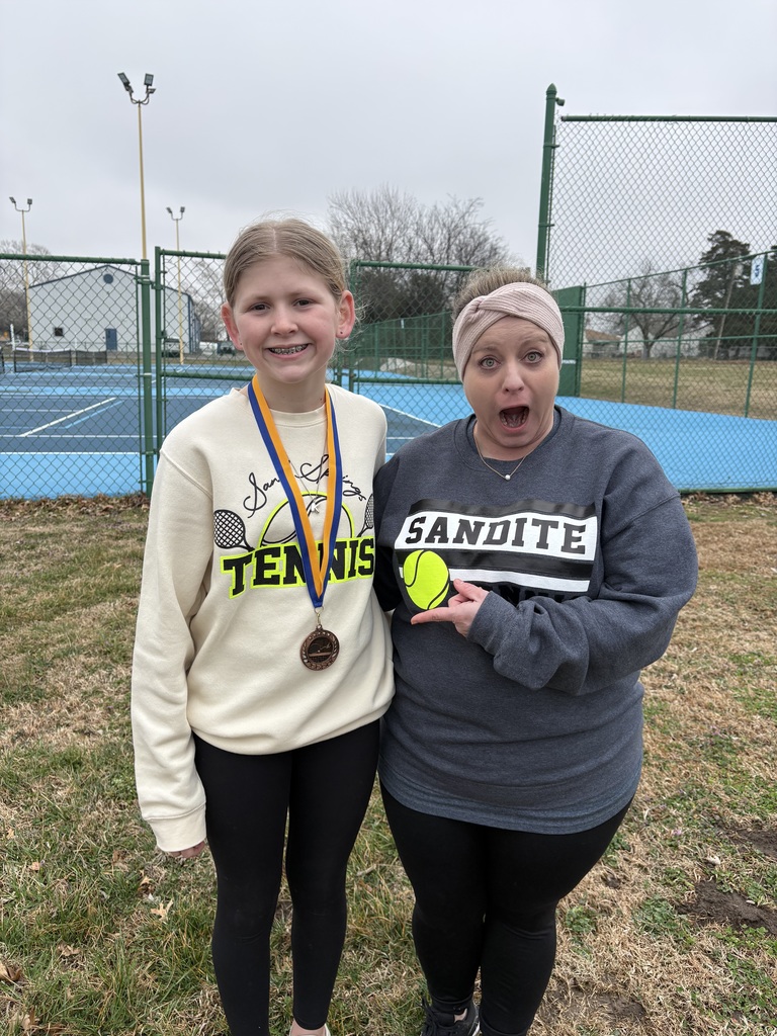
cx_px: 388
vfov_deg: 67.3
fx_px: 778
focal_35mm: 26
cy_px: 518
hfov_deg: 53.1
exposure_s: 1/2012
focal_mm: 5.96
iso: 50
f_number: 1.6
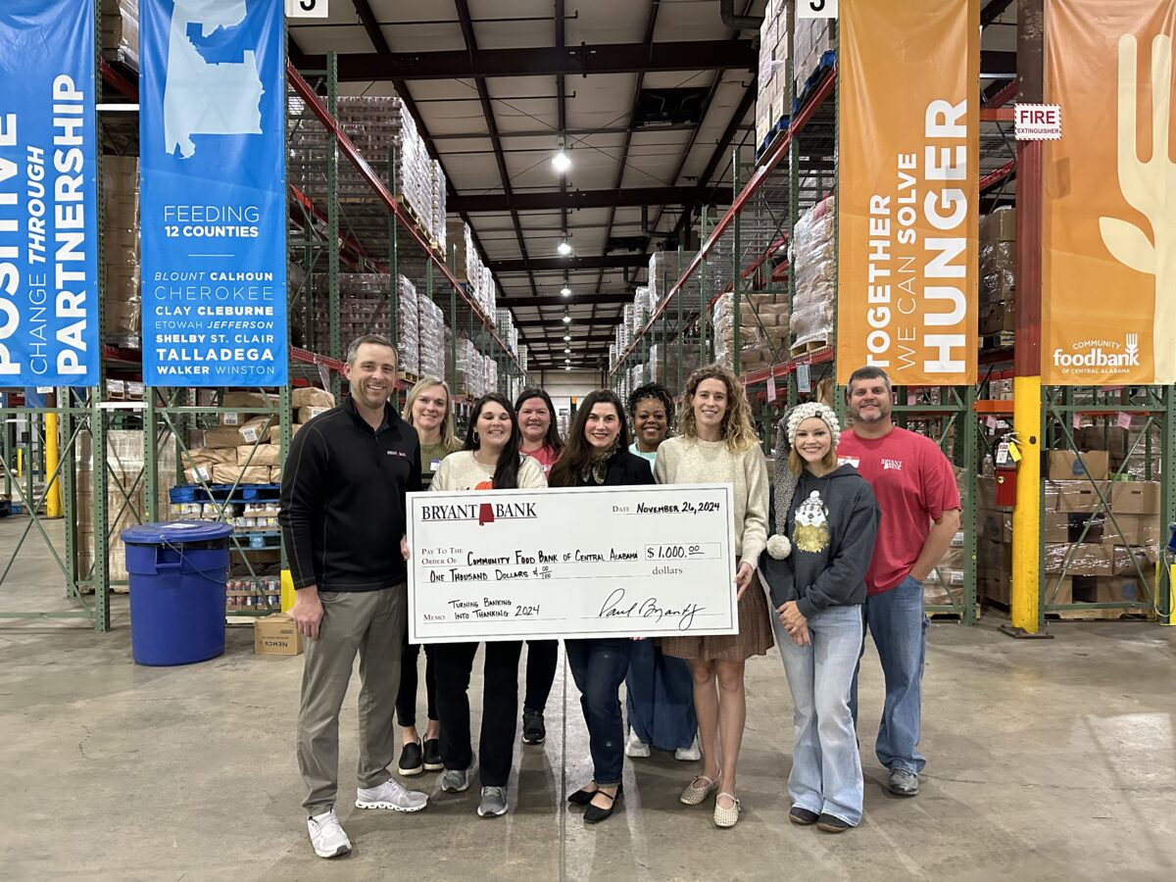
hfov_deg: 71.6
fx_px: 815
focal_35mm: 24
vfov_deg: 56.8
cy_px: 441
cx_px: 588
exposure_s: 1/60
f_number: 1.78
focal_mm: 6.86
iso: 800
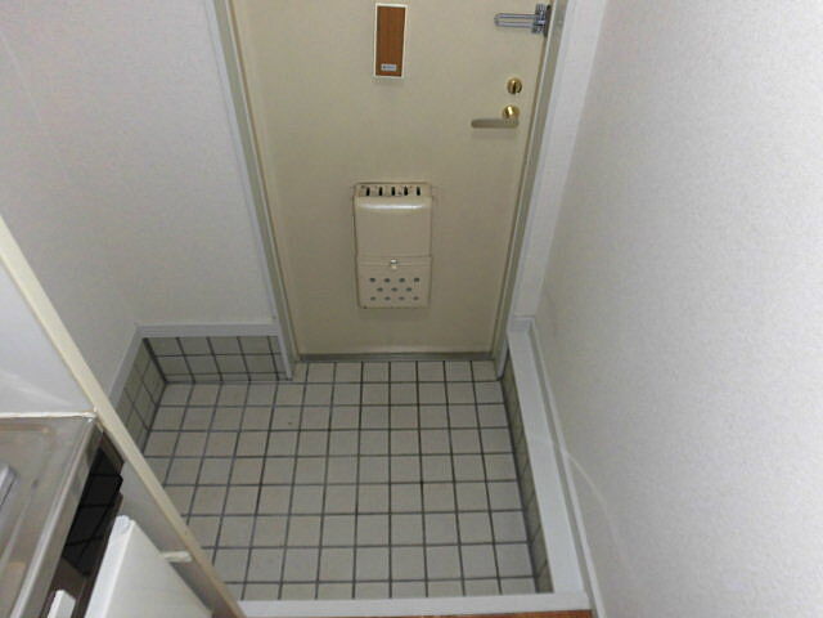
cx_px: 412
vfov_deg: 56.8
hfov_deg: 71.6
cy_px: 309
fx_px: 571
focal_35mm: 24
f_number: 3.1
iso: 100
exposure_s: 1/30
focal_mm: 4.3
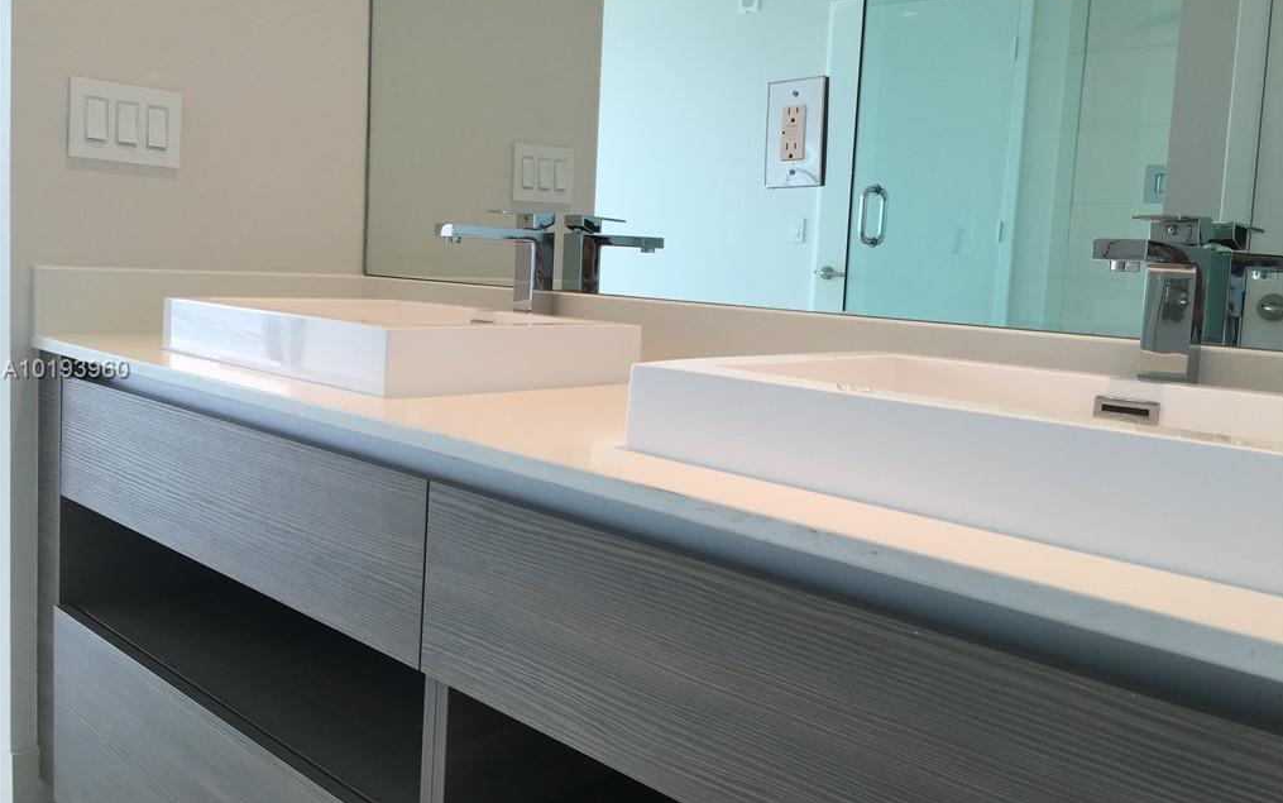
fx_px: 1084
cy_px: 371
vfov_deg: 40.6
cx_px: 645
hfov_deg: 61.2
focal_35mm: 31
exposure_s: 1/60
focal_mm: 4.15
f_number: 2.2
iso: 32
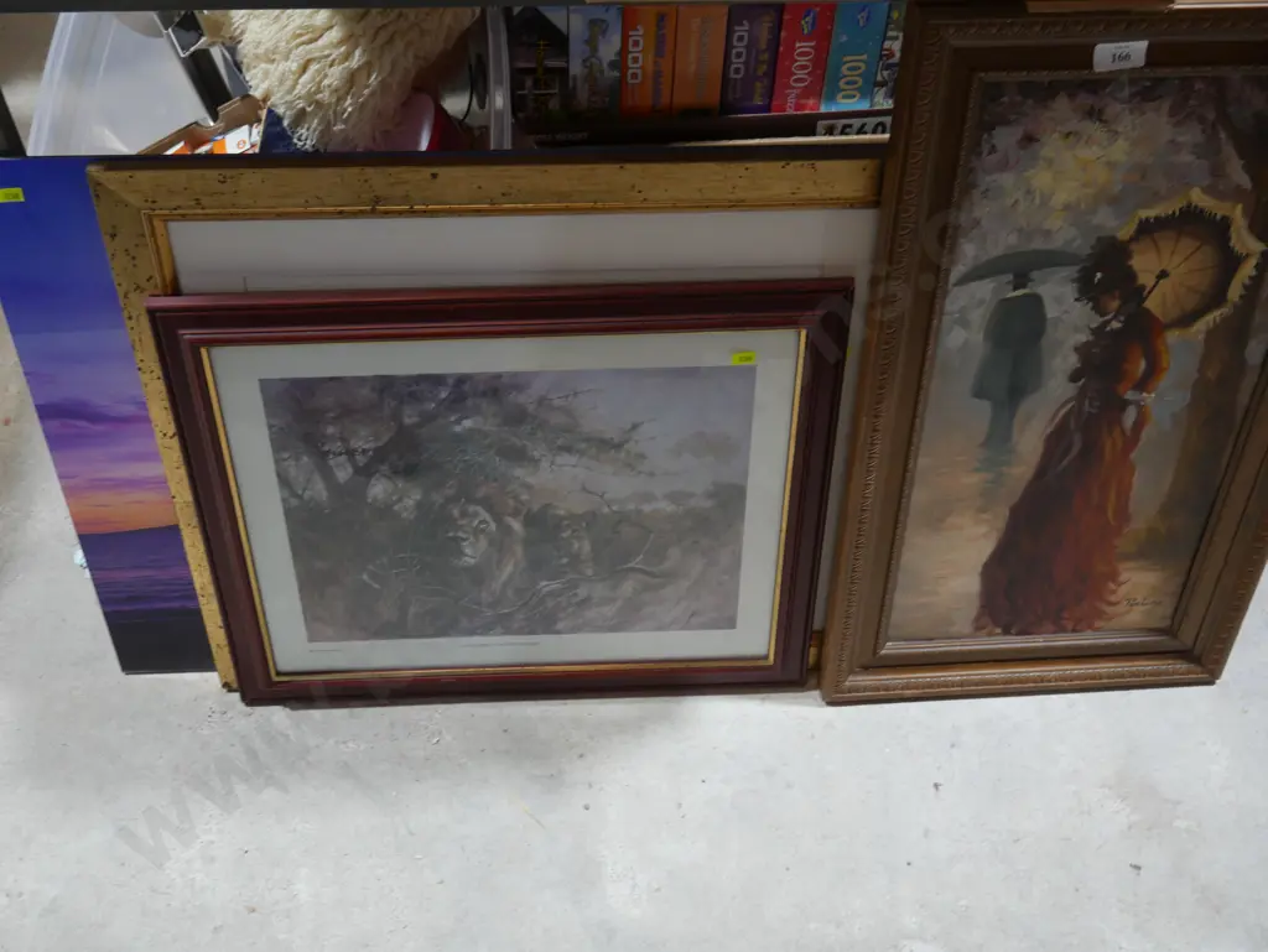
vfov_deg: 37.8
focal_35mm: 38
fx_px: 1393
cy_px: 476
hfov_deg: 49.0
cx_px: 634
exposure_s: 1/60
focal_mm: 19
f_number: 4.1
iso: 400
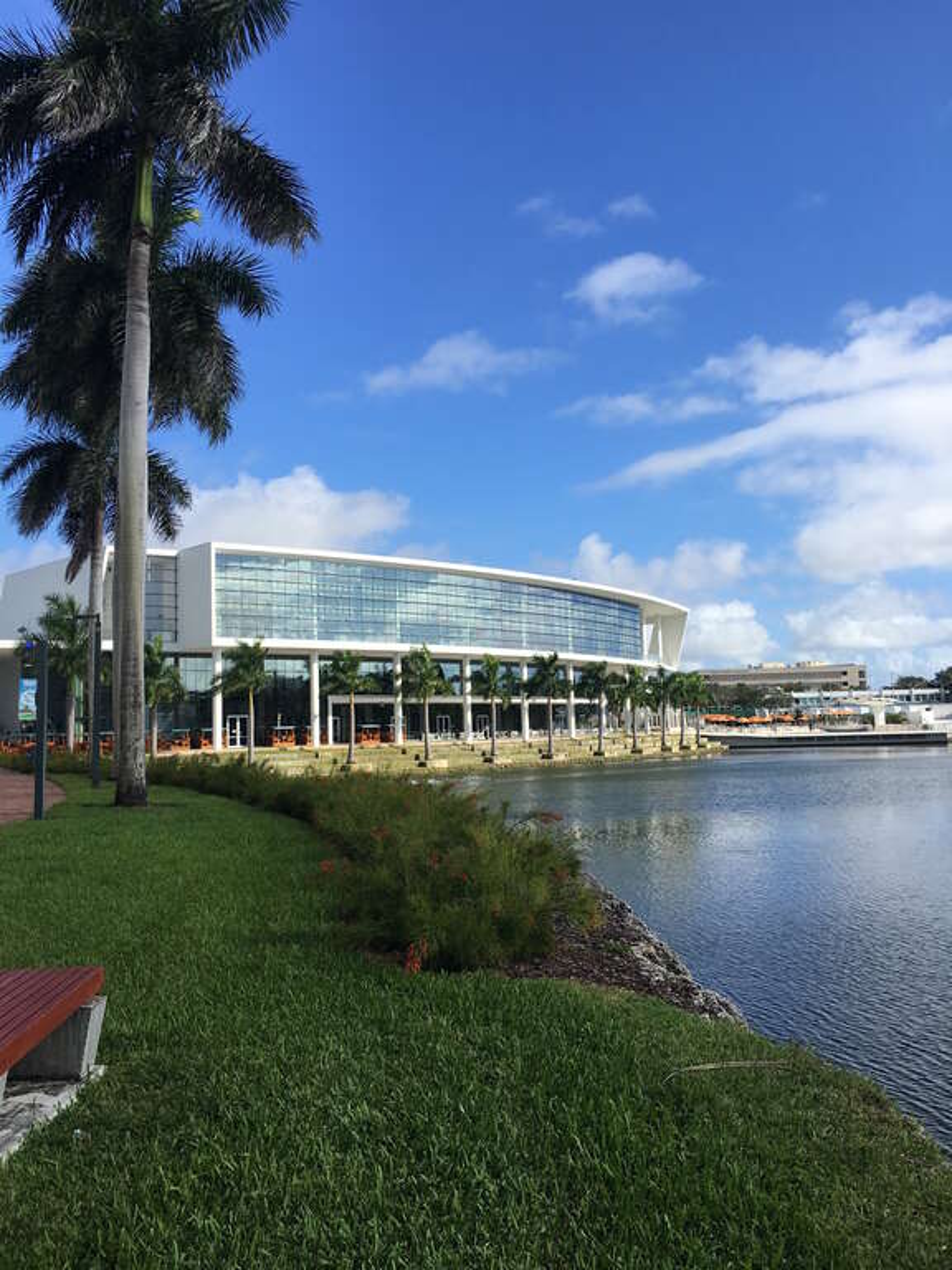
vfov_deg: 61.7
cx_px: 476
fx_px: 1063
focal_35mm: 29
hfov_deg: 48.2
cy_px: 635
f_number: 2.2
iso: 25
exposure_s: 1/1538
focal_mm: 4.15
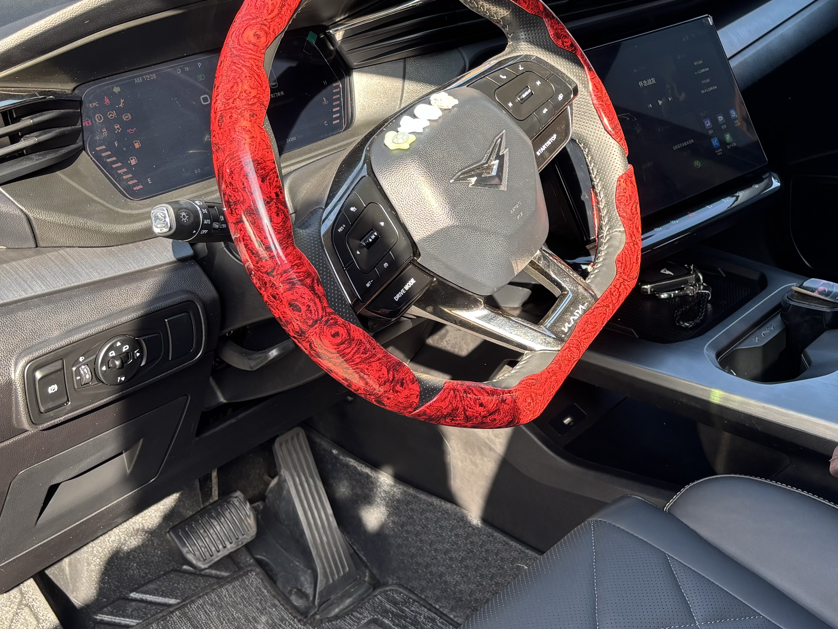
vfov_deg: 29.5
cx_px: 586
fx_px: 1186
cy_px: 228
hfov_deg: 38.3
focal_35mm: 49
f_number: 1.6
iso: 32
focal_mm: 5.96
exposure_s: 1/121
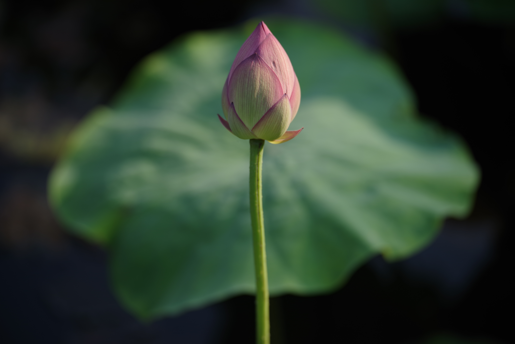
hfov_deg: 10.3
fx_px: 2862
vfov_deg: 6.9
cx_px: 258
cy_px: 172
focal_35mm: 200
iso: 200
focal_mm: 200
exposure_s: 1/1000
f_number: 3.5
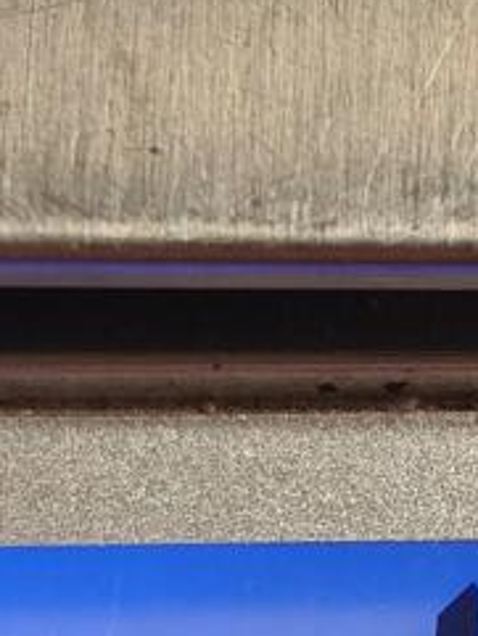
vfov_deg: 11.5
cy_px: 417
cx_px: 491
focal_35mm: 172
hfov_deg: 8.6
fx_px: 3164
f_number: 1.6
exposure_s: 1/200
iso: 160
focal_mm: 6.06
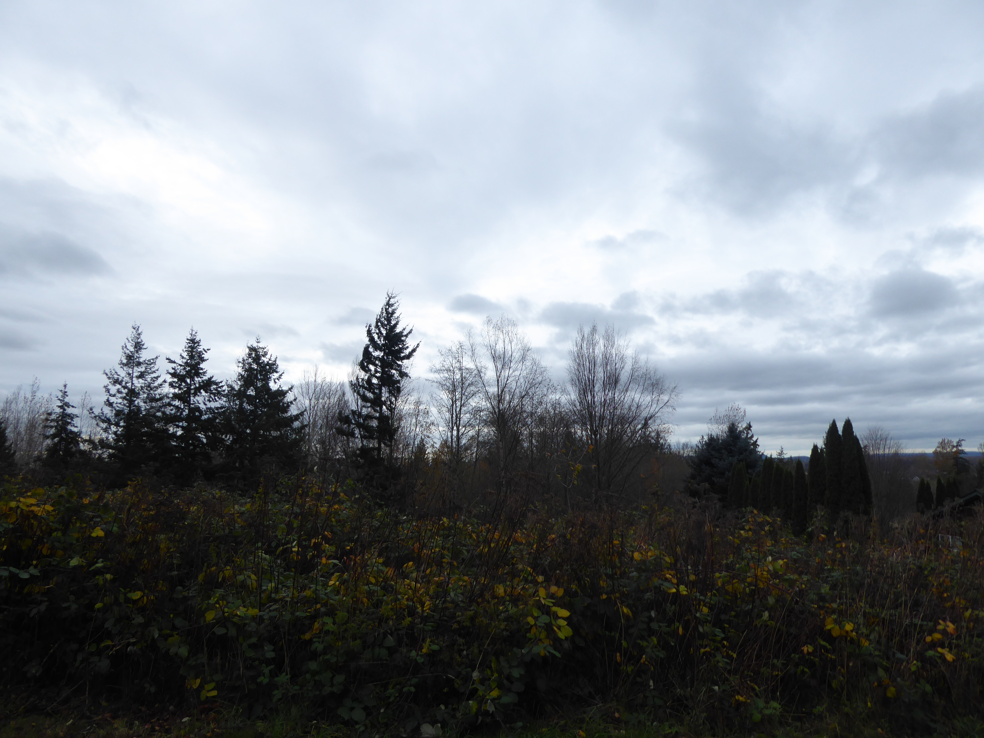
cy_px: 369
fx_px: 682
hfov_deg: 71.6
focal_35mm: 24
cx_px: 492
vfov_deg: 56.8
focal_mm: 4.3
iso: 80
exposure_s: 1/400
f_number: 3.3
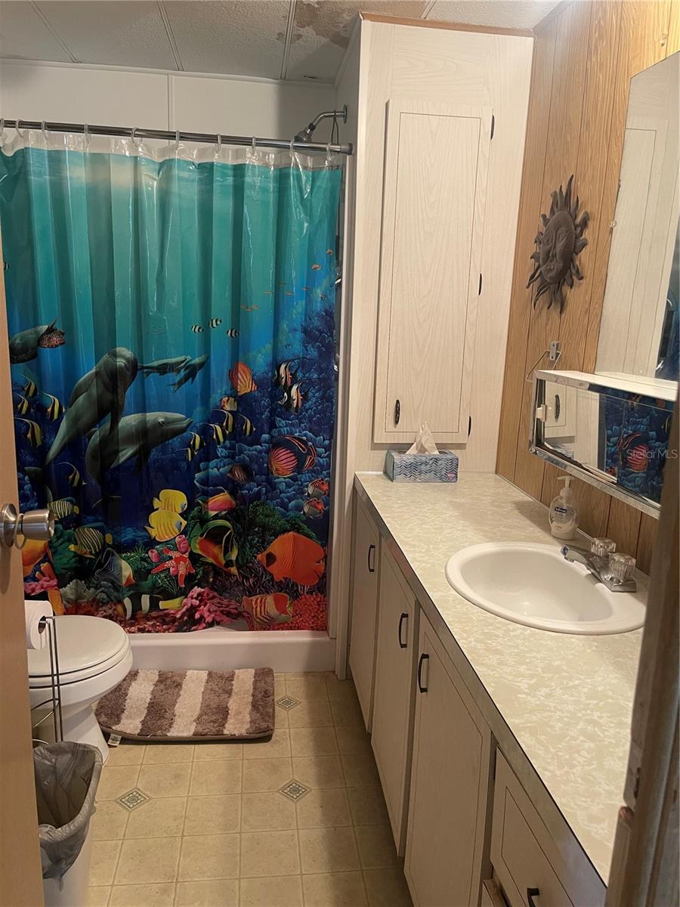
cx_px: 340
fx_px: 655
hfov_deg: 54.9
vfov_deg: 69.4
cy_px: 454
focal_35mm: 25
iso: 250
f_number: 1.6
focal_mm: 5.1
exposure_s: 1/60
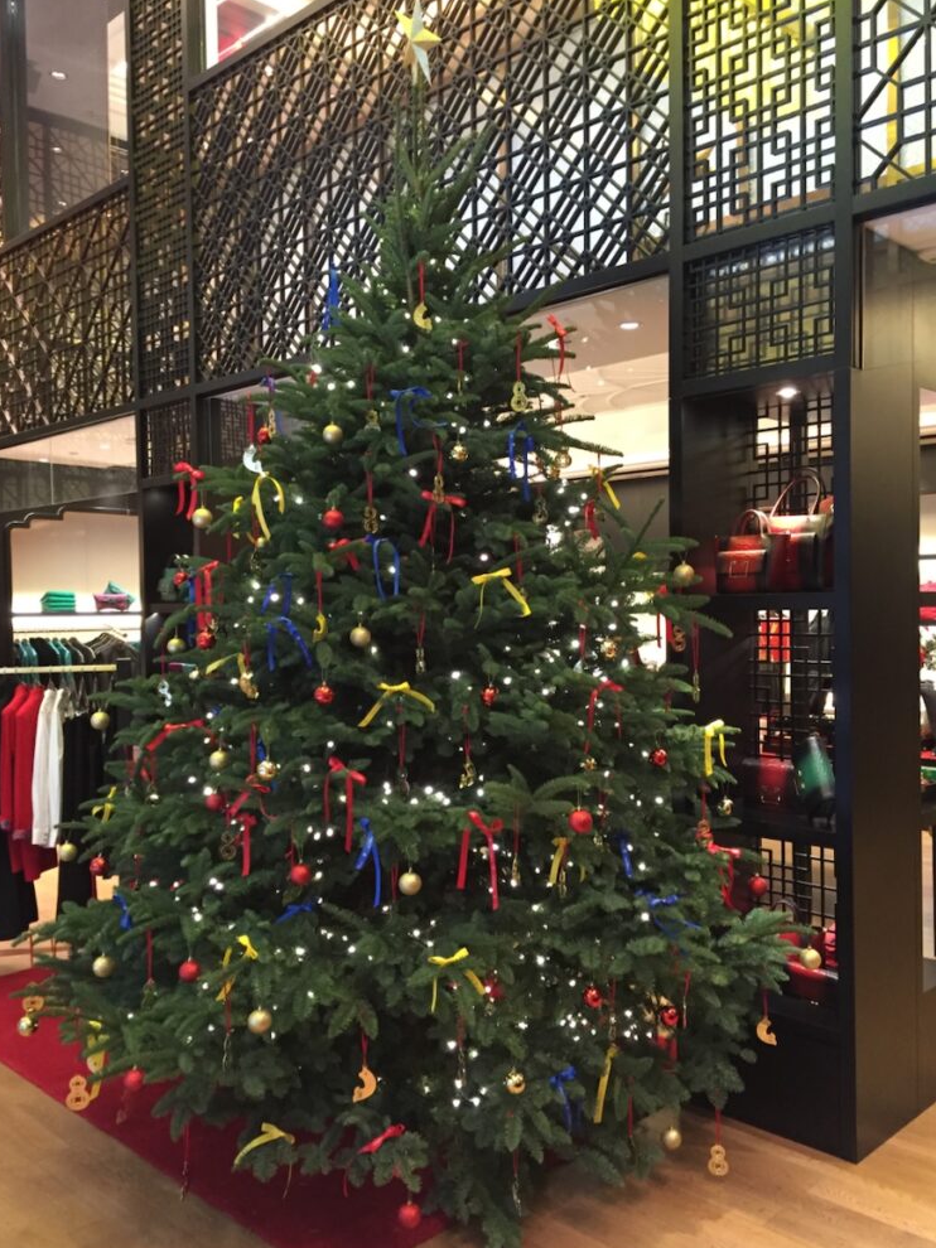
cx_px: 453
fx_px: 1082
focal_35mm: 30
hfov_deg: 46.8
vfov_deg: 60.0
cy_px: 633
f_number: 2.2
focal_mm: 4.2
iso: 320
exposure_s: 1/33
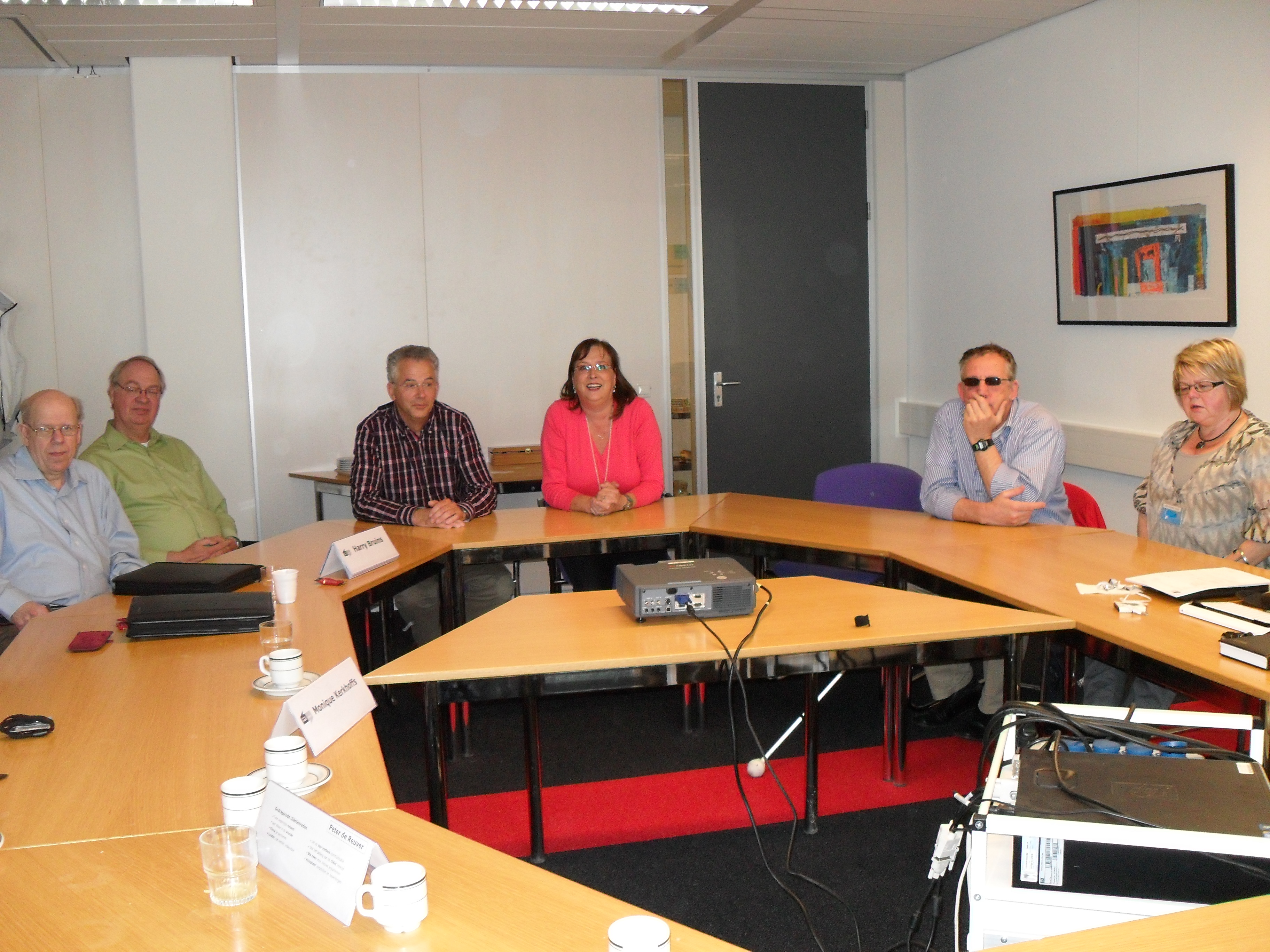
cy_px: 476
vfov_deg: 40.7
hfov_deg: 52.6
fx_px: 1284
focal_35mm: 35
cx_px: 635
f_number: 2.8
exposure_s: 1/45
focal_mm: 6.2
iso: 200
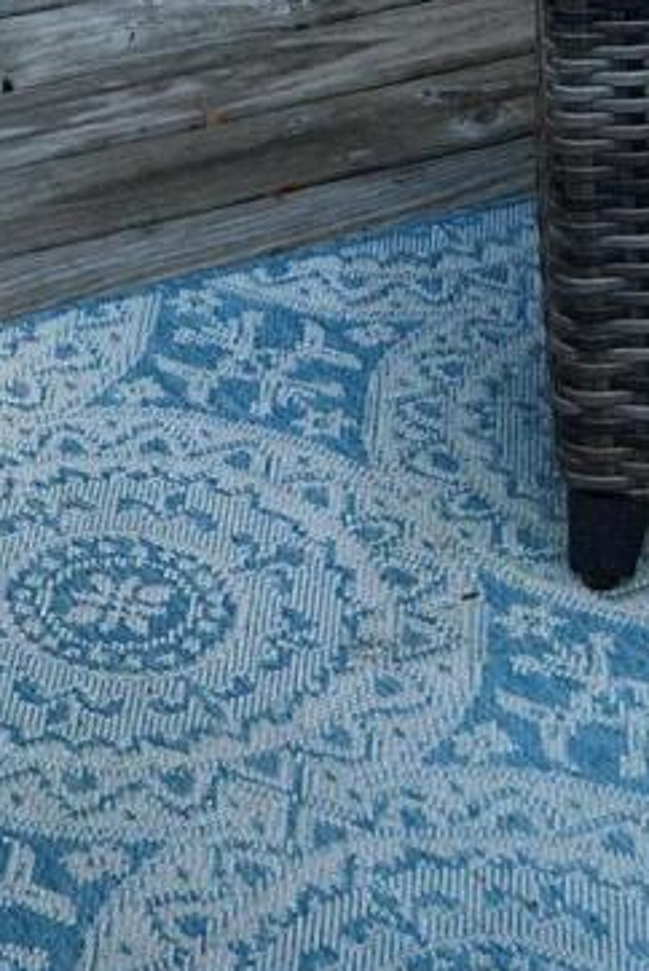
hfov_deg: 10.3
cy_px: -998
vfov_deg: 13.3
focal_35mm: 132
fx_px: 3562
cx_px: -99
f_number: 1.8
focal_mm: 5.4
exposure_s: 1/585
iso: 20
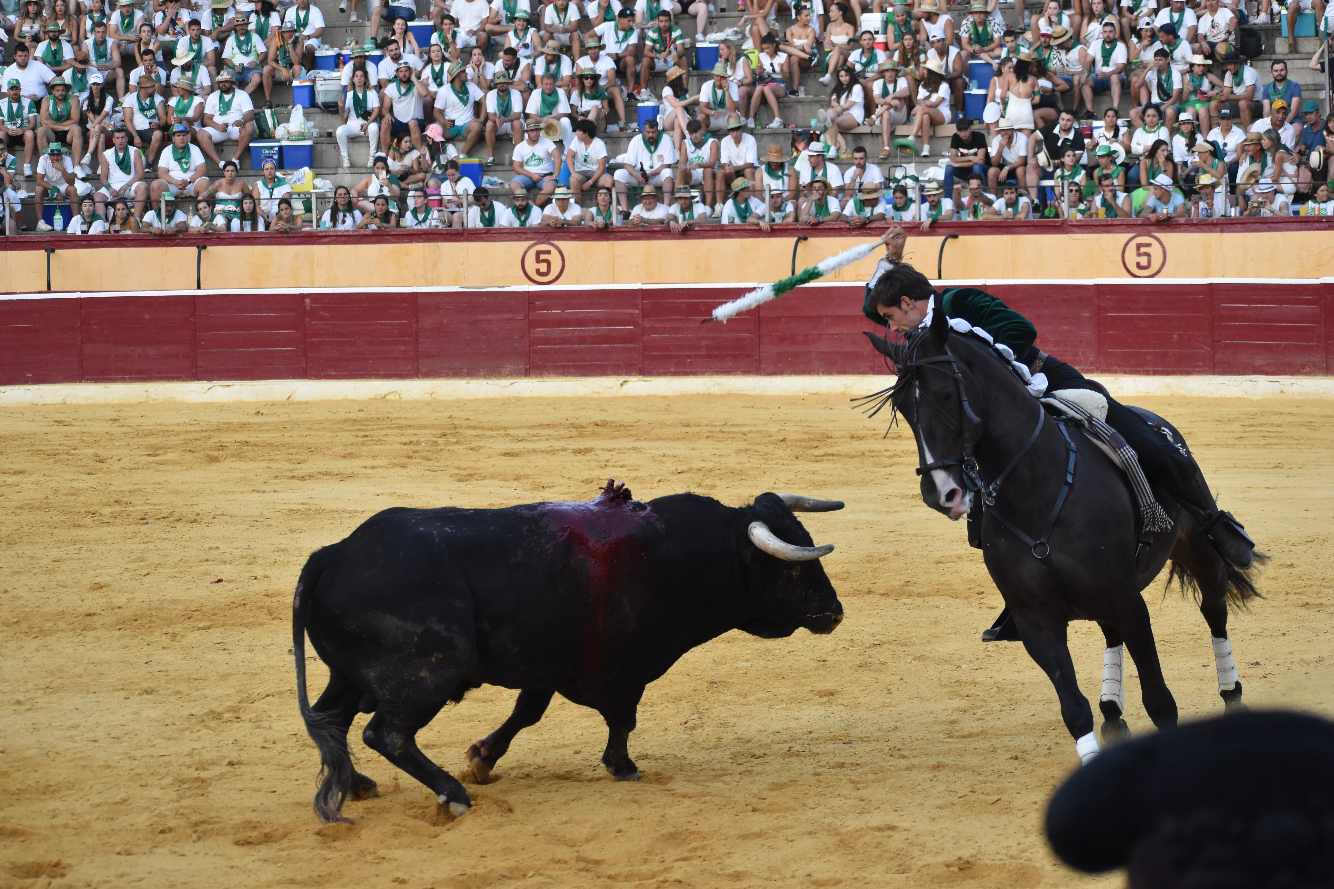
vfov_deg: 13.0
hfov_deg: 19.5
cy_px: 444
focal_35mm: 105
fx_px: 3891
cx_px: 667
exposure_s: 1/500
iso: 1600
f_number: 5.6
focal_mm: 70
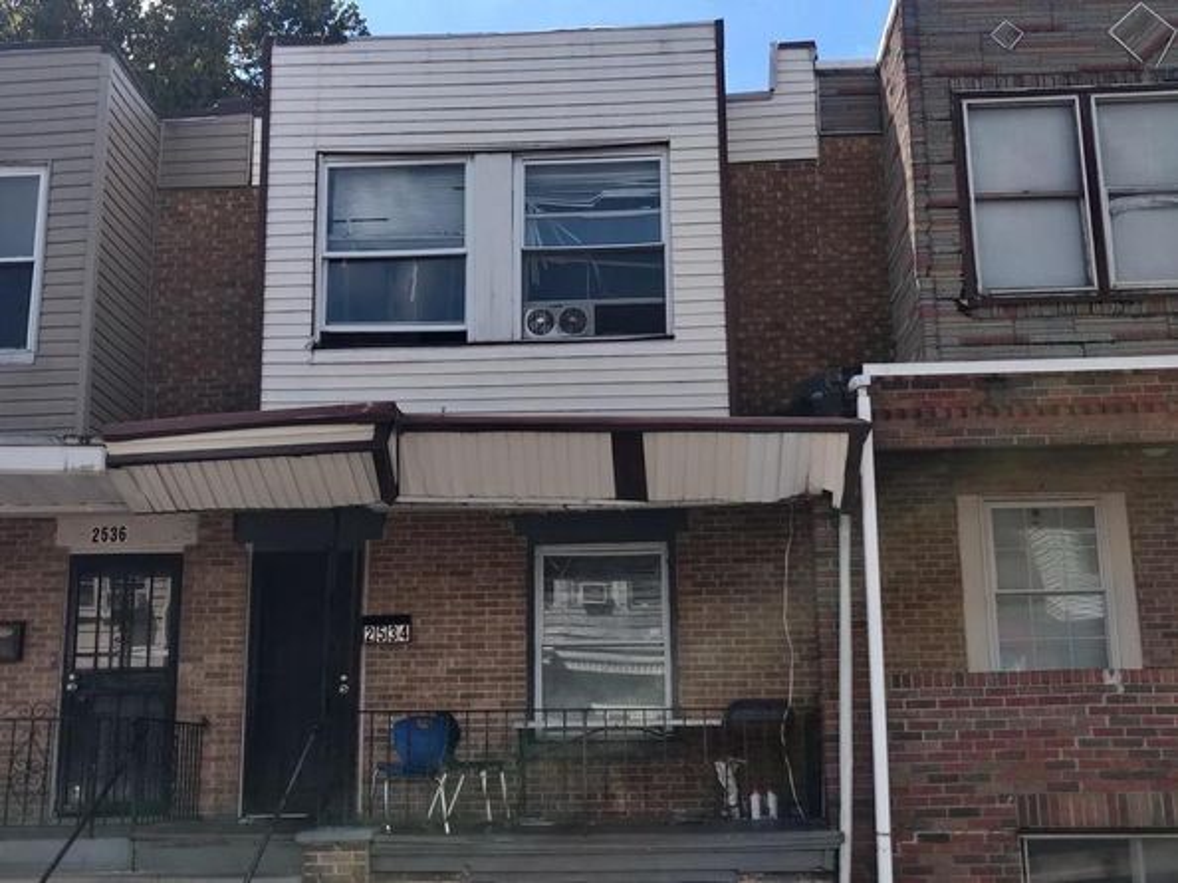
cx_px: 589
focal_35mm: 25
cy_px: 442
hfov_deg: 69.4
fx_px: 850
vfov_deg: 54.8
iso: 100
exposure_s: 1/727
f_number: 1.7
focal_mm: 4.25
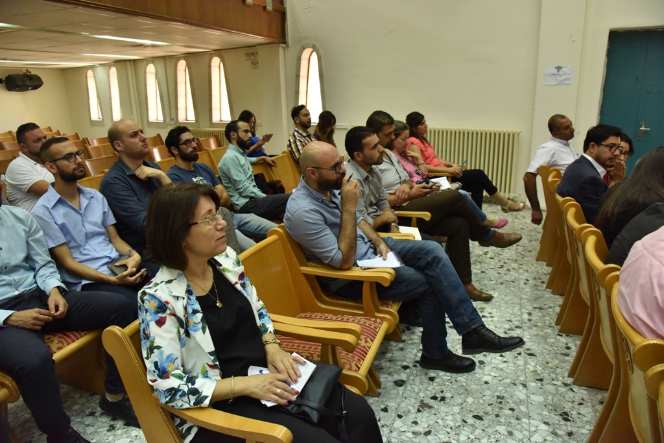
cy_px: 222
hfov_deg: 73.7
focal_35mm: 24
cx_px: 332
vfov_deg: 53.1
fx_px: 443
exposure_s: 1/160
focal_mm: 24
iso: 2500
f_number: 6.3
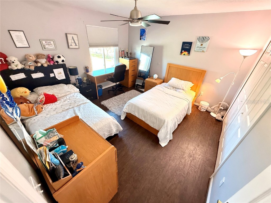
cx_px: 136
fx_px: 110
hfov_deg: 102.1
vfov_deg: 85.7
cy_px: 102
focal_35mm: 14
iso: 250
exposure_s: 1/60
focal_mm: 2.22
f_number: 2.2
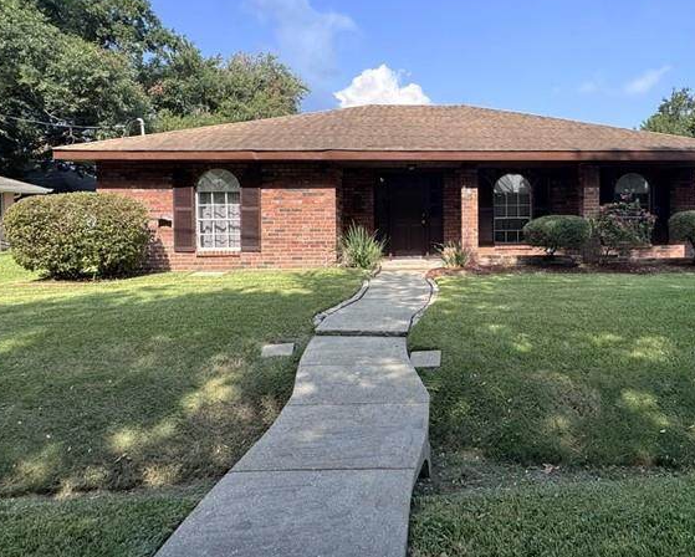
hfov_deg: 66.9
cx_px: 441
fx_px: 515
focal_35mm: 25
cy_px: 227
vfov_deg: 56.5
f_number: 2.2
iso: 40
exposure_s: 1/921
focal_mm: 2.22
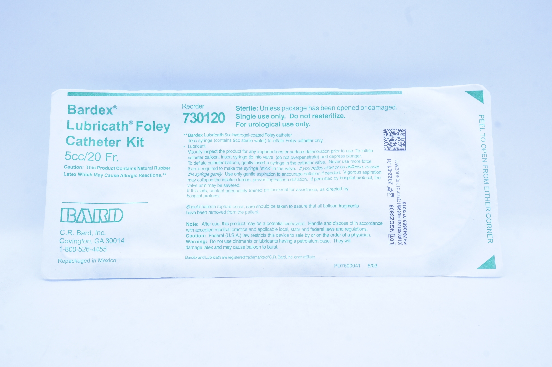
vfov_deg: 34.1
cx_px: 276
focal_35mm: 39
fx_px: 597
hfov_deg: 49.6
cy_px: 184
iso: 400
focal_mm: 26
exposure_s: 1/13
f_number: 13
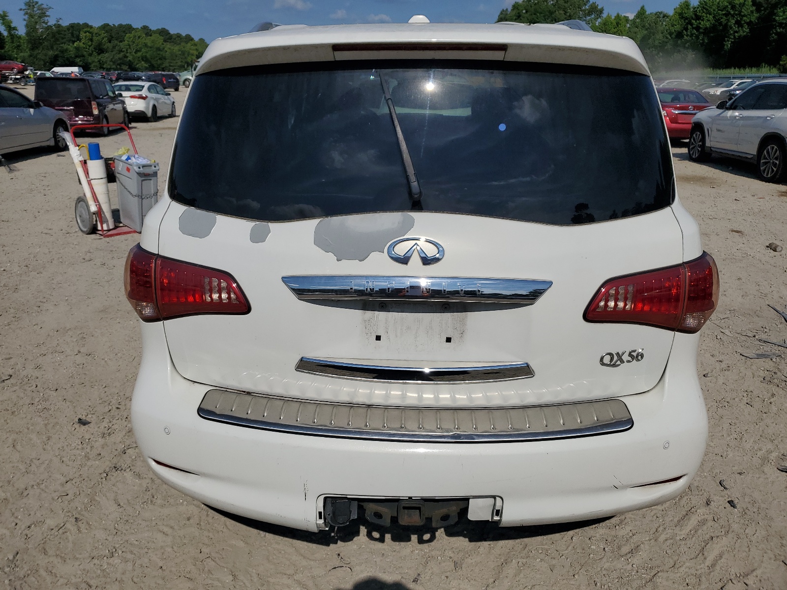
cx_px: 394
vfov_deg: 53.1
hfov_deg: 67.3
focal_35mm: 26
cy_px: 295
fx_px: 591
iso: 50
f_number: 1.5
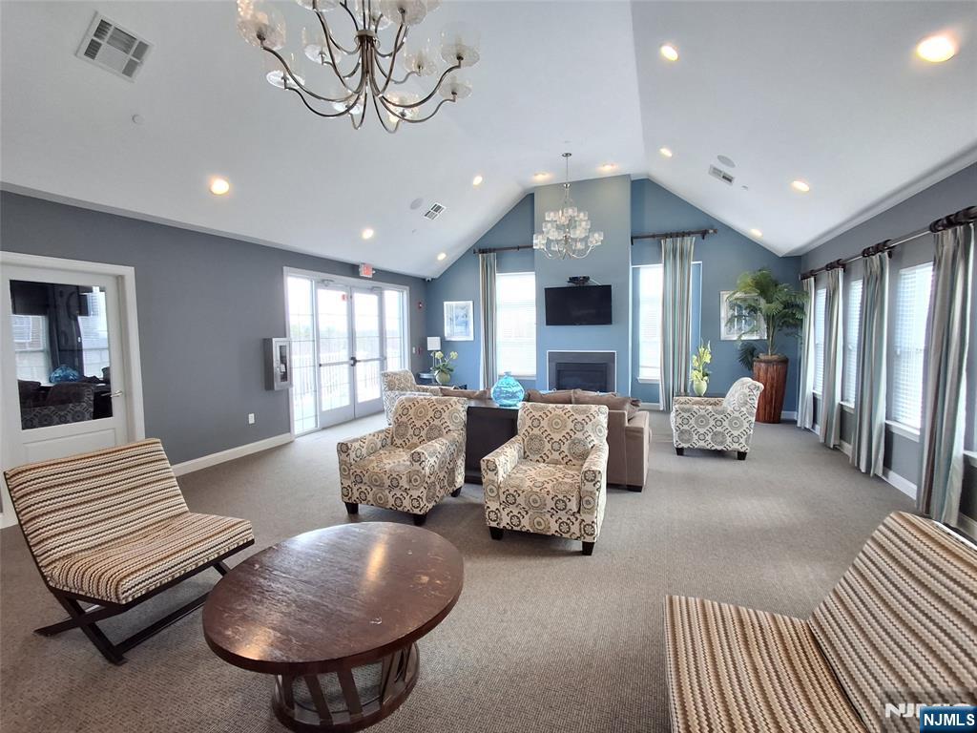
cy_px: 366
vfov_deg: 78.1
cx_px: 488
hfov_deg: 94.5
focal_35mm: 16
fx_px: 452
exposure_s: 1/40
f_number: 2.2
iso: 100
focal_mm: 1.64
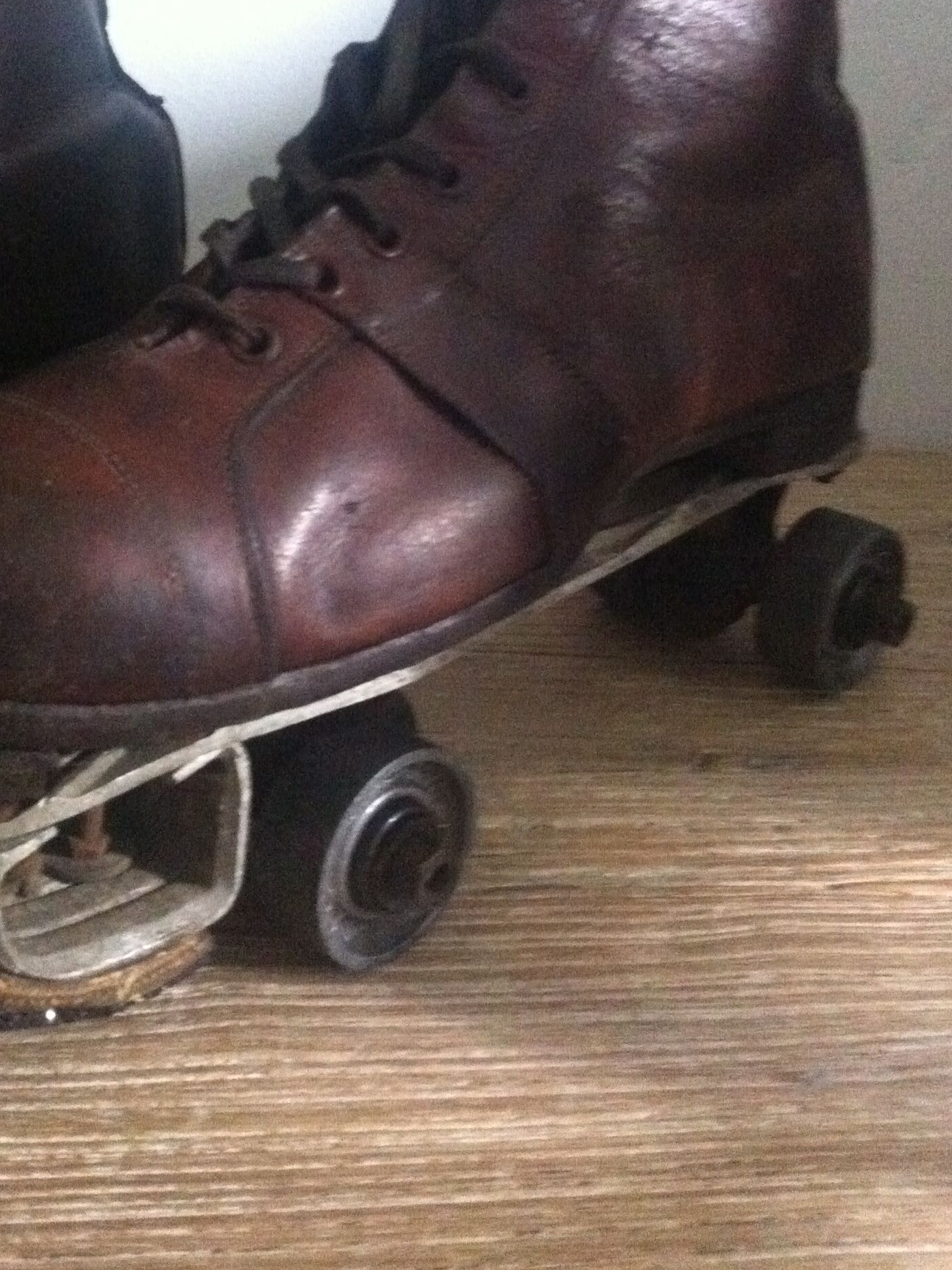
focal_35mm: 49
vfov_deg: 38.3
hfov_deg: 29.5
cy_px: 388
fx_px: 1797
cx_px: 342
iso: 1000
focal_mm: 3.85
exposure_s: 1/15
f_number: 2.8
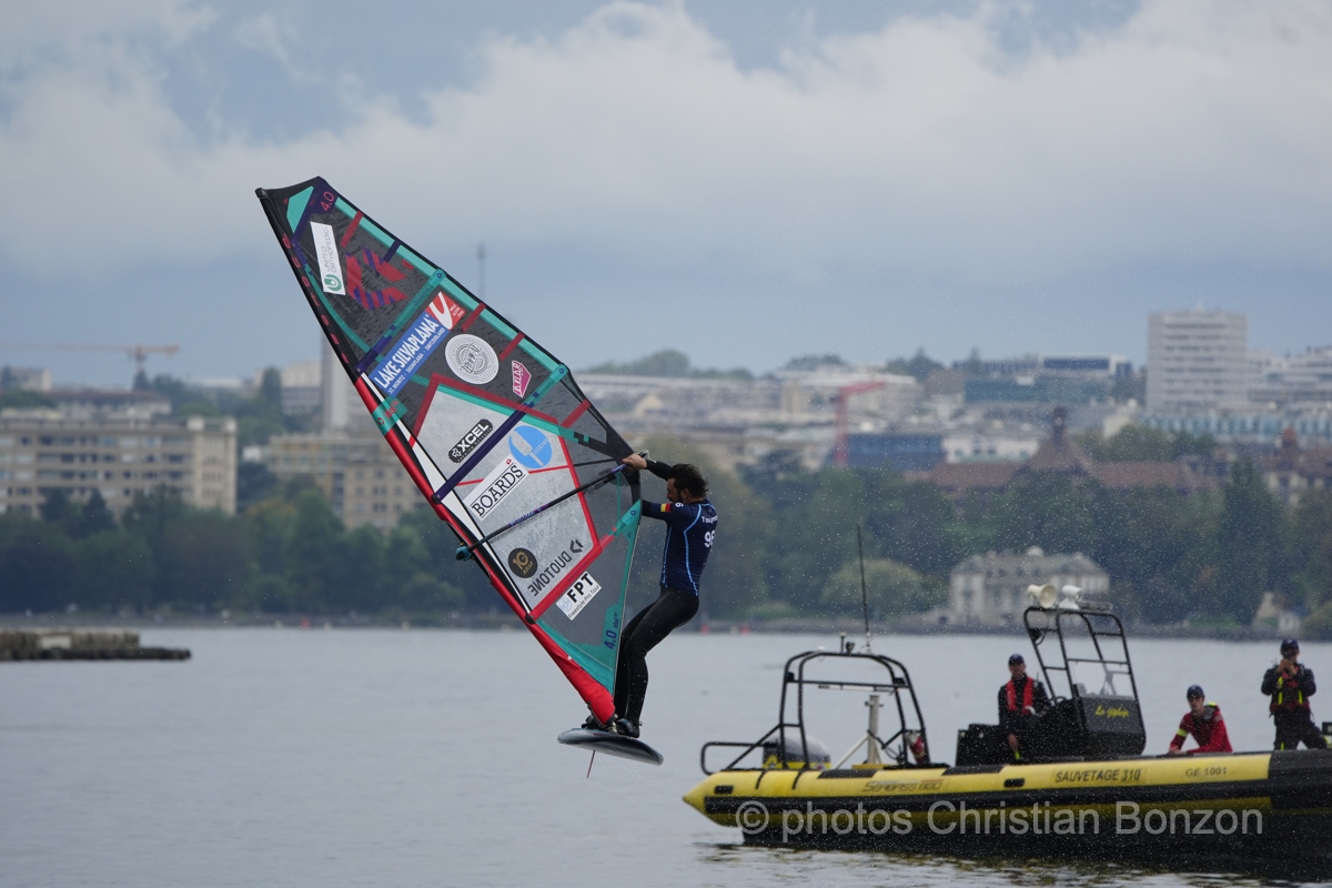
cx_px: 666
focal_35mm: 276
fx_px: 10211
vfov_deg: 5.0
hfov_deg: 7.5
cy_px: 444
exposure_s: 1/1000
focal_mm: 276
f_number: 5.6
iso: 500
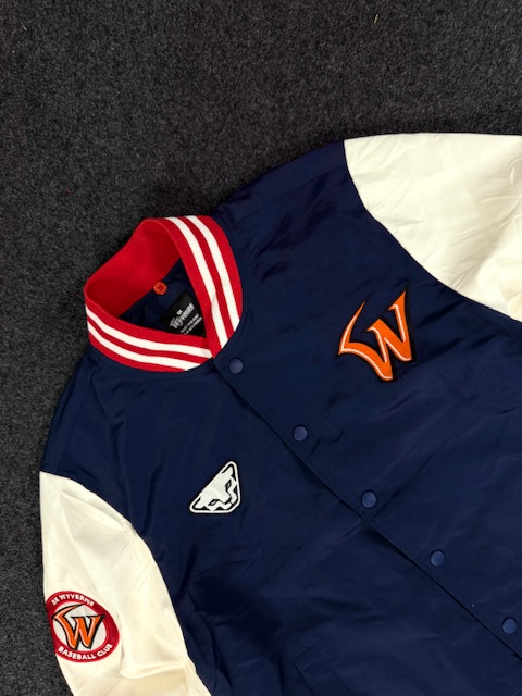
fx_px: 483
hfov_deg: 56.8
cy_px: 348
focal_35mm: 24
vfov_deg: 71.6
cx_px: 261
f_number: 1.78
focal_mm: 6.76
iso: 125
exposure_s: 1/100
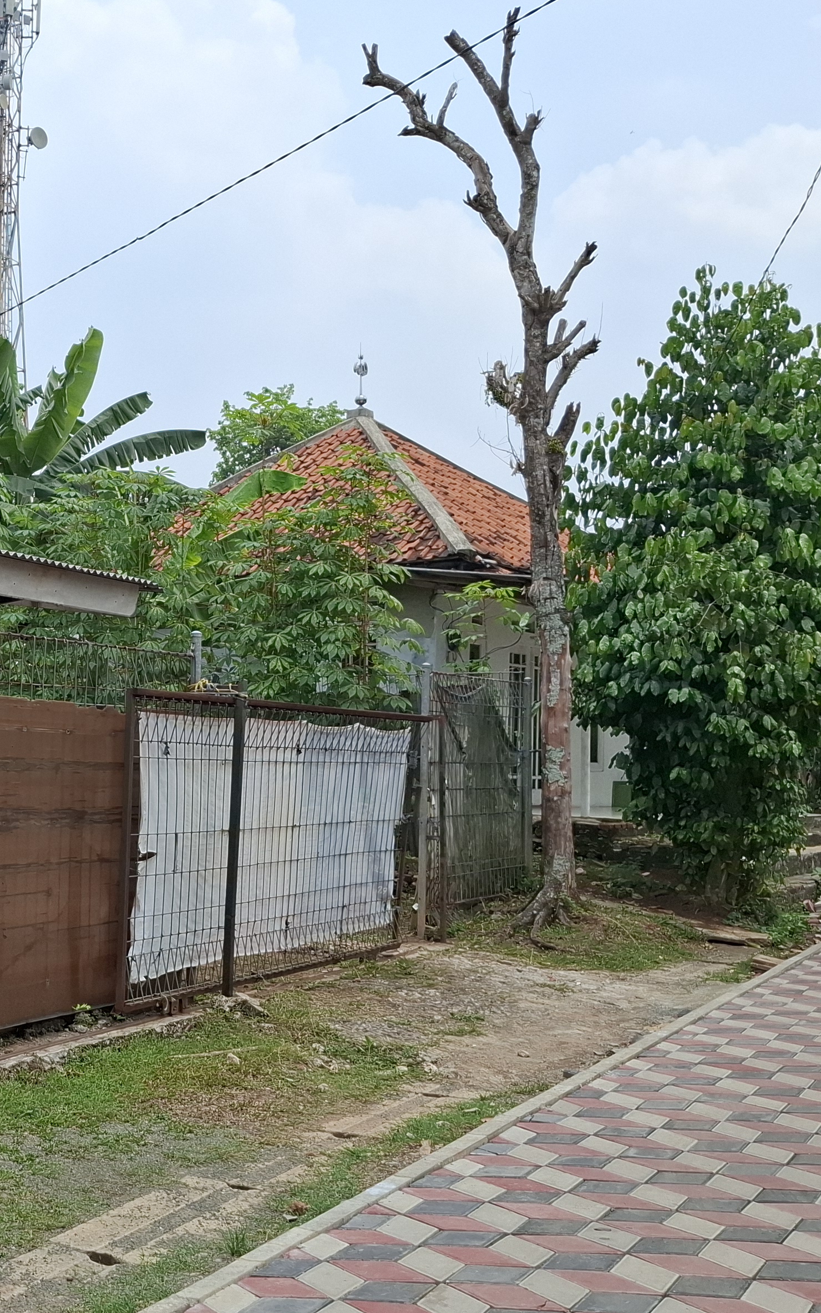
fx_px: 1504
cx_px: 40
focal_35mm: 42
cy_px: 738
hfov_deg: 29.0
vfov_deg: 47.1
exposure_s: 1/2237
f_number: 1.8
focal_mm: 5.54
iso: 50
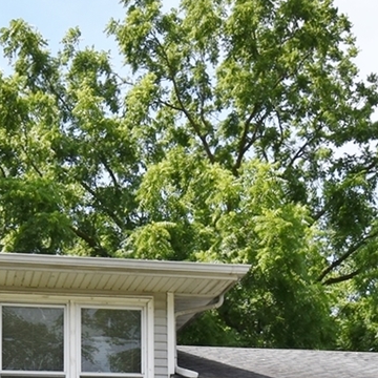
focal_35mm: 66
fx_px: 815
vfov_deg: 23.1
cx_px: 66
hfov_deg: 25.6
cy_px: 495
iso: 200
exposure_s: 1/320
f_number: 9
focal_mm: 11.5
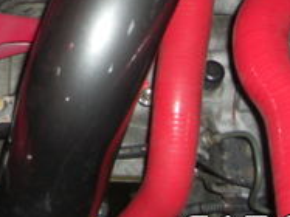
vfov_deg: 10.9
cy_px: -133
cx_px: -48
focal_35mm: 130
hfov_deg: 14.7
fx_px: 1088
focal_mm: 7.9
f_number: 2.8
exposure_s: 1/60
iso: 200
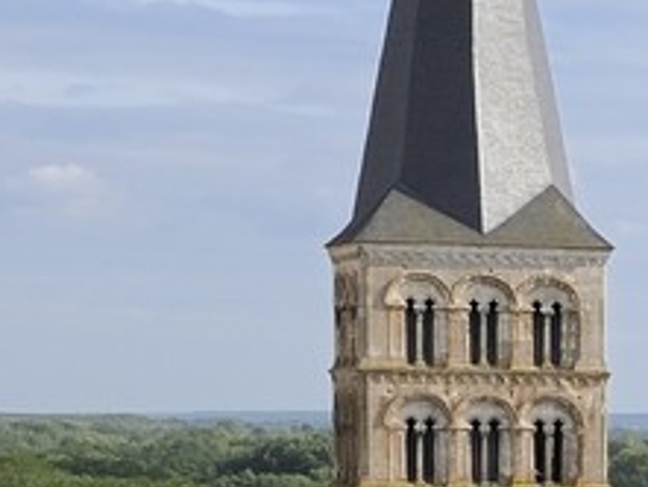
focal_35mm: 236
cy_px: 663
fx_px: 4420
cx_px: 1906
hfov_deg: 7.4
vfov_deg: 6.2
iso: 200
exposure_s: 1/160
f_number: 13
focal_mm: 34
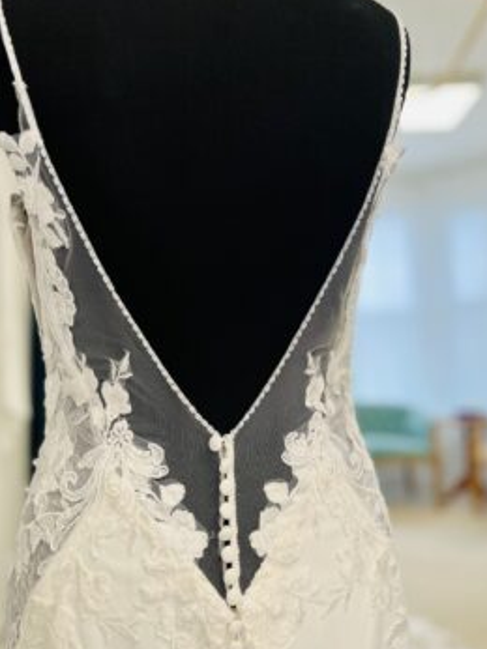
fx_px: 601
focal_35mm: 32
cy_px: 289
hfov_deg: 44.1
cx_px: 225
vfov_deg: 56.7
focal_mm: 5.1
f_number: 1.6
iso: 40
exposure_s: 1/100
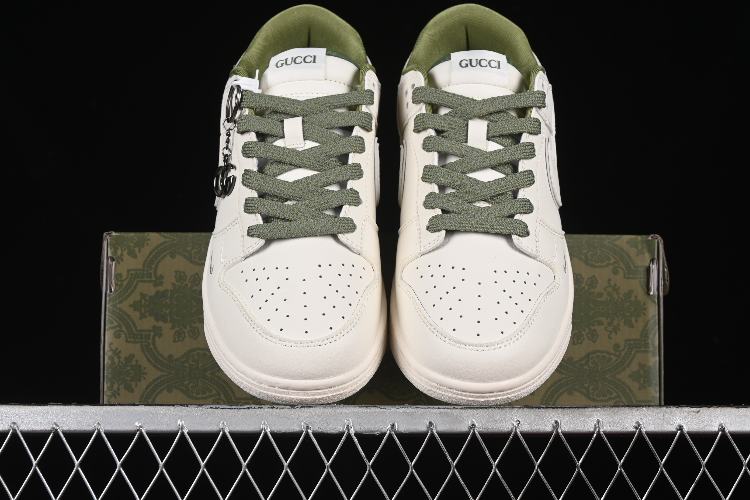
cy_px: 250
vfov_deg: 18.2
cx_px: 375
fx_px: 1562
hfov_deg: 27.0
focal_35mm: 75
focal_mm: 50
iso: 160
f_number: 8
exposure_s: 1/100
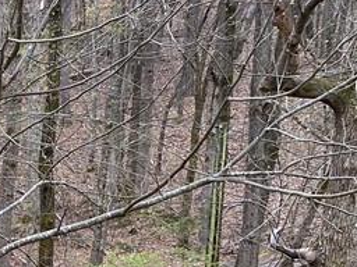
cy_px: 328
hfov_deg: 15.3
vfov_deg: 13.8
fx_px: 1073
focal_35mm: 104
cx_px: -353
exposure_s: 1/205
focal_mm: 4.25
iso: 32
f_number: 1.8
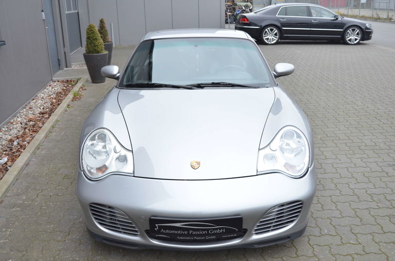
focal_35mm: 36
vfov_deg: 36.7
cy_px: 130
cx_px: 198
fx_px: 394
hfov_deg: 53.2
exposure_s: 1/30
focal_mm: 24
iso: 1000
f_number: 4
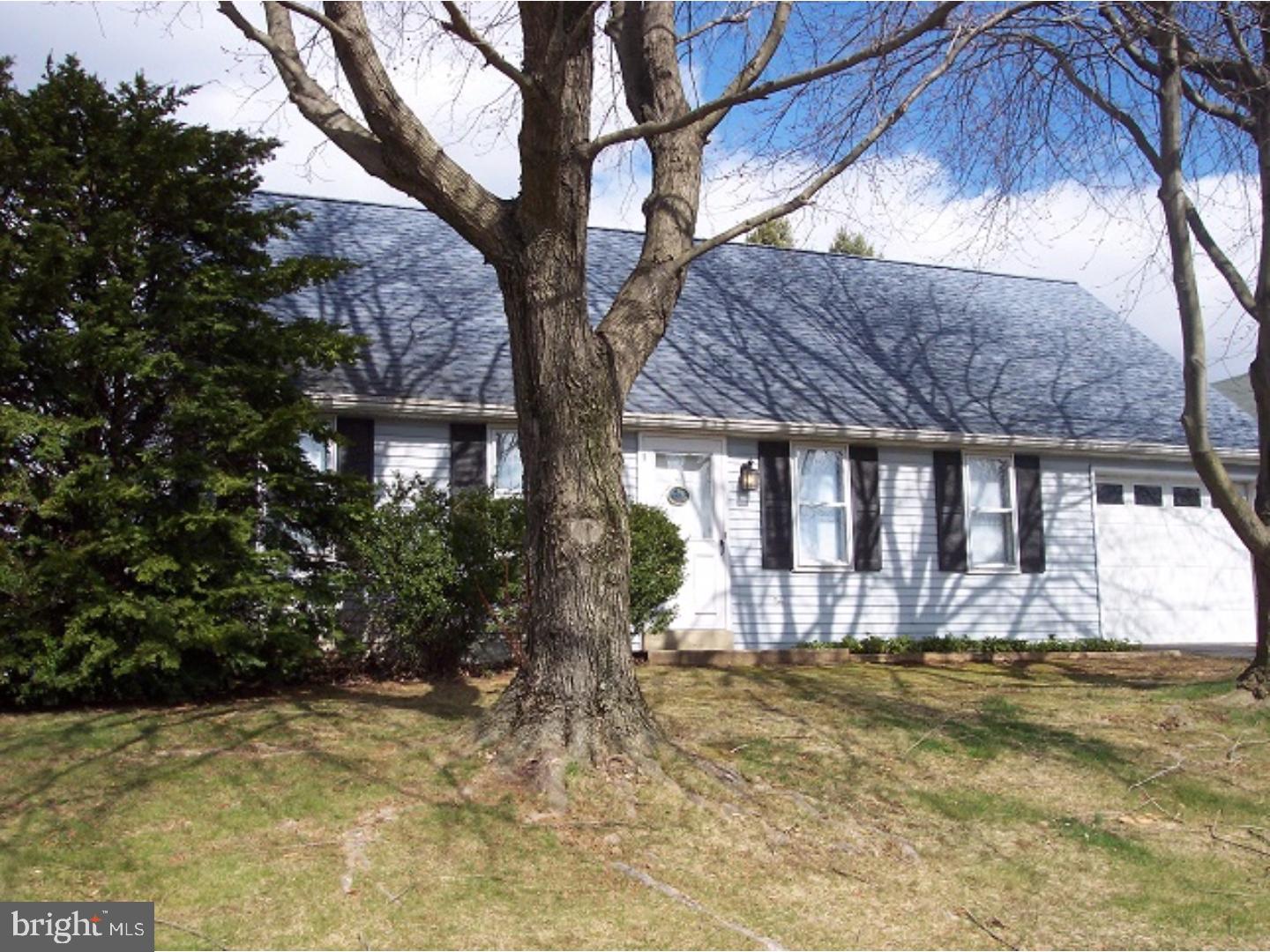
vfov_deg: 37.7
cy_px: 476
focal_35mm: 38
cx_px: 635
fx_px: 1394
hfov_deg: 49.0
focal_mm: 8
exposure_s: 1/500
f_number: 4.8
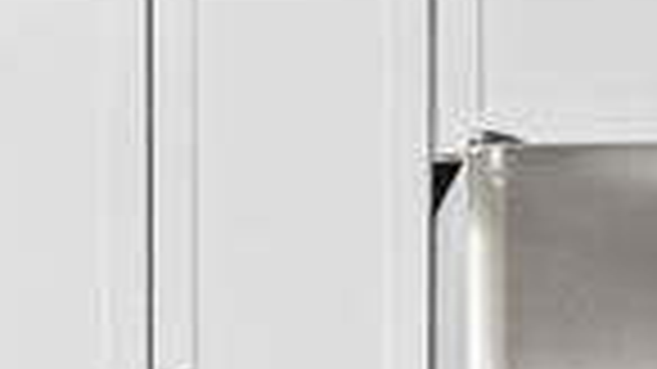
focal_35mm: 224
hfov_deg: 9.5
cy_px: 706
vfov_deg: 5.3
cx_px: -54
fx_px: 3906
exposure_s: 1/1.25
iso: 100
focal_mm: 20.3
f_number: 8
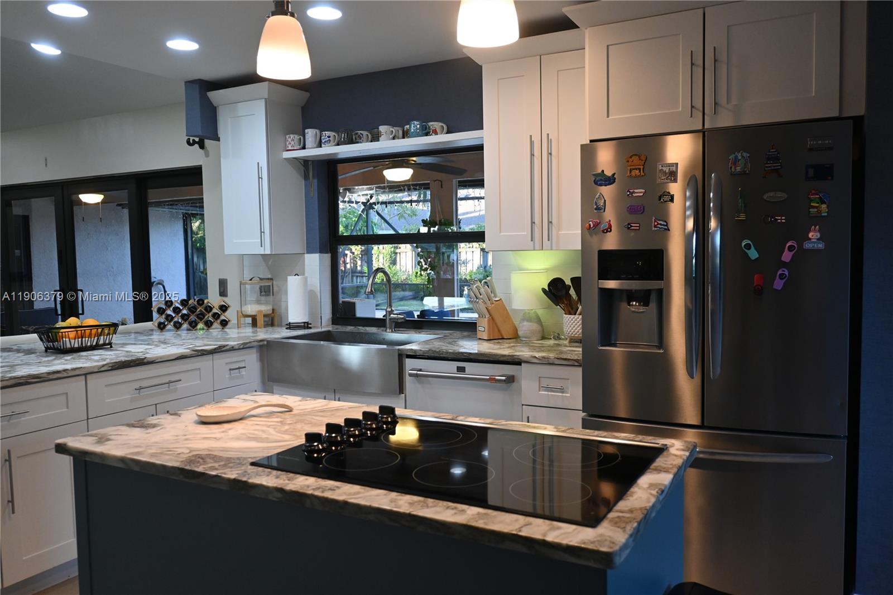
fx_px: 725
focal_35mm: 29
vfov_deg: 44.6
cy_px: 298
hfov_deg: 63.2
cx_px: 446
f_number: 3.8
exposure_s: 1/125
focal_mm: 19.5
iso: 800
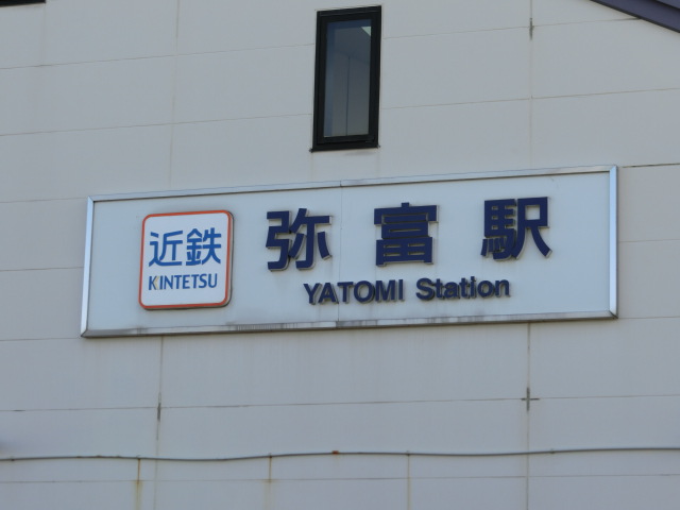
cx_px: 340
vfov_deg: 13.8
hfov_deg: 18.4
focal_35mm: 107
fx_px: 2102
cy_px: 255
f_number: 5.7
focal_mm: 19.1
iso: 80
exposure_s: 1/250
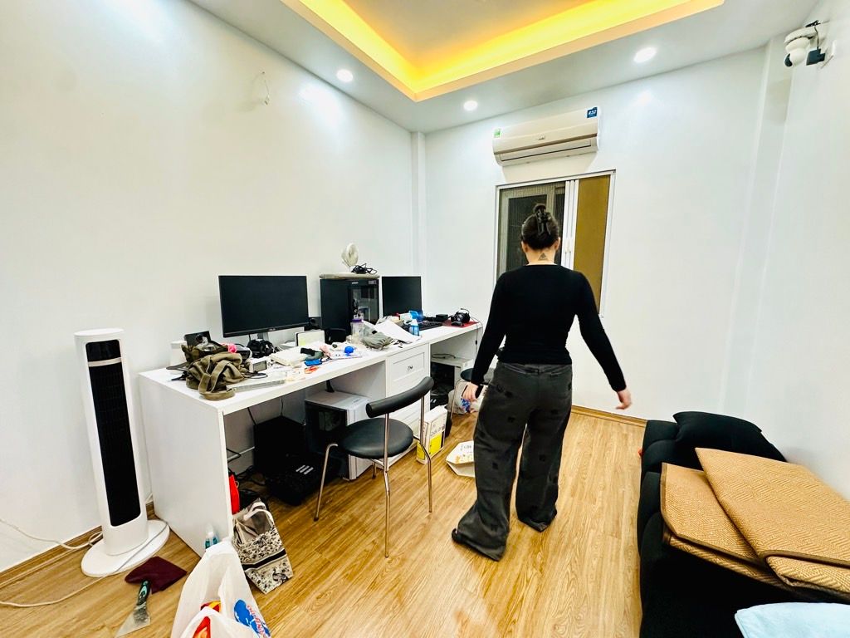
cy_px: 319
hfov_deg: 102.1
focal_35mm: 14
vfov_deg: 85.7
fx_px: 344
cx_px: 425
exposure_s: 1/100
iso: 200
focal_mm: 2.22
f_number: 2.2
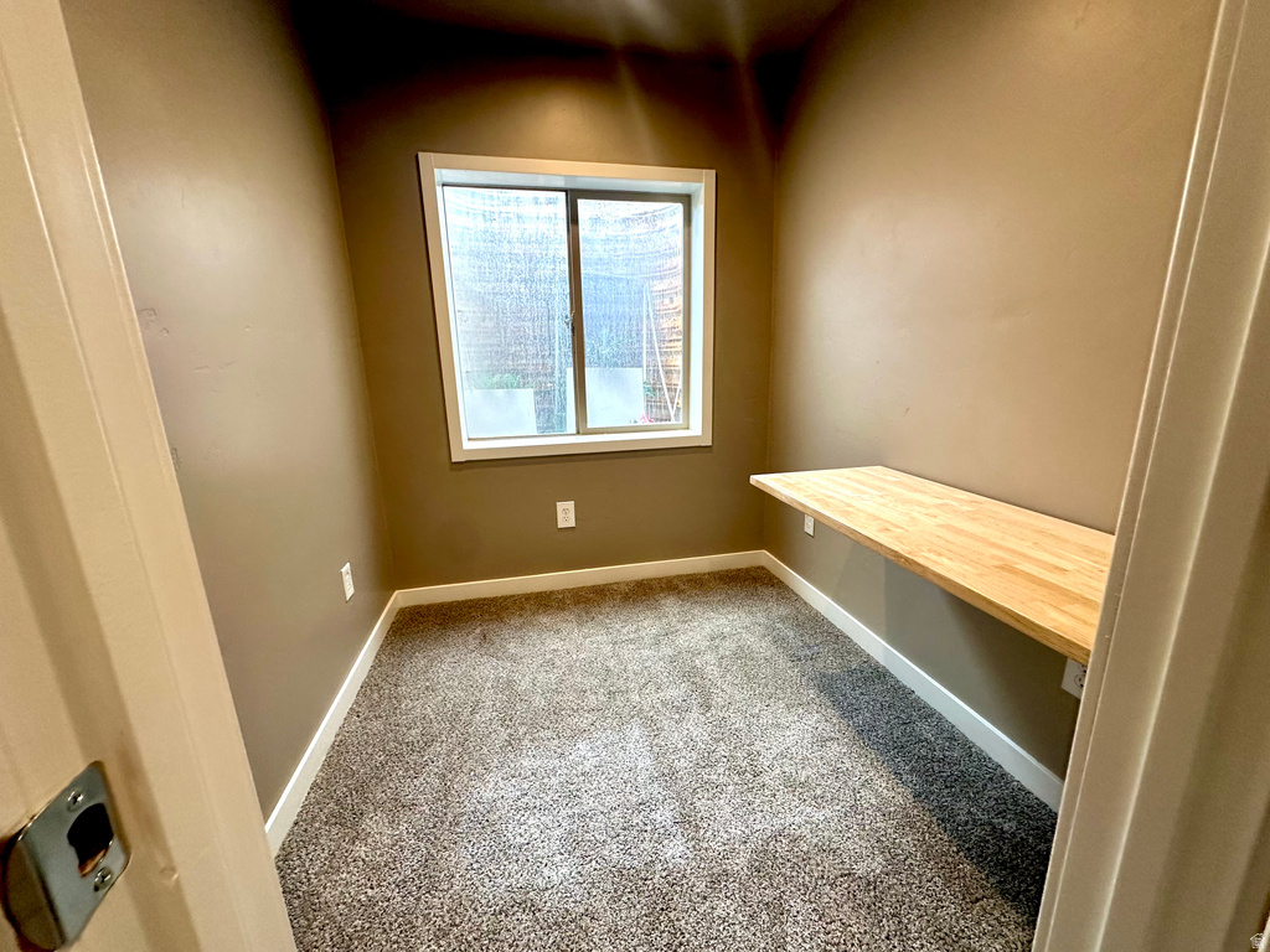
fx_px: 514
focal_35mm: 14
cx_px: 635
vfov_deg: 85.7
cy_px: 476
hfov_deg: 102.1
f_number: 2.2
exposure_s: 1/120
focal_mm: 2.22
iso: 160
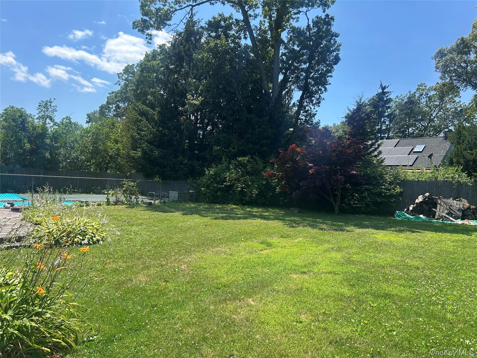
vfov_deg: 53.1
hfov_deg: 67.3
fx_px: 358
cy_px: 179
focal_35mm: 26
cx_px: 238
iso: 50
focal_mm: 5.7
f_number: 1.5
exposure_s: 1/2045
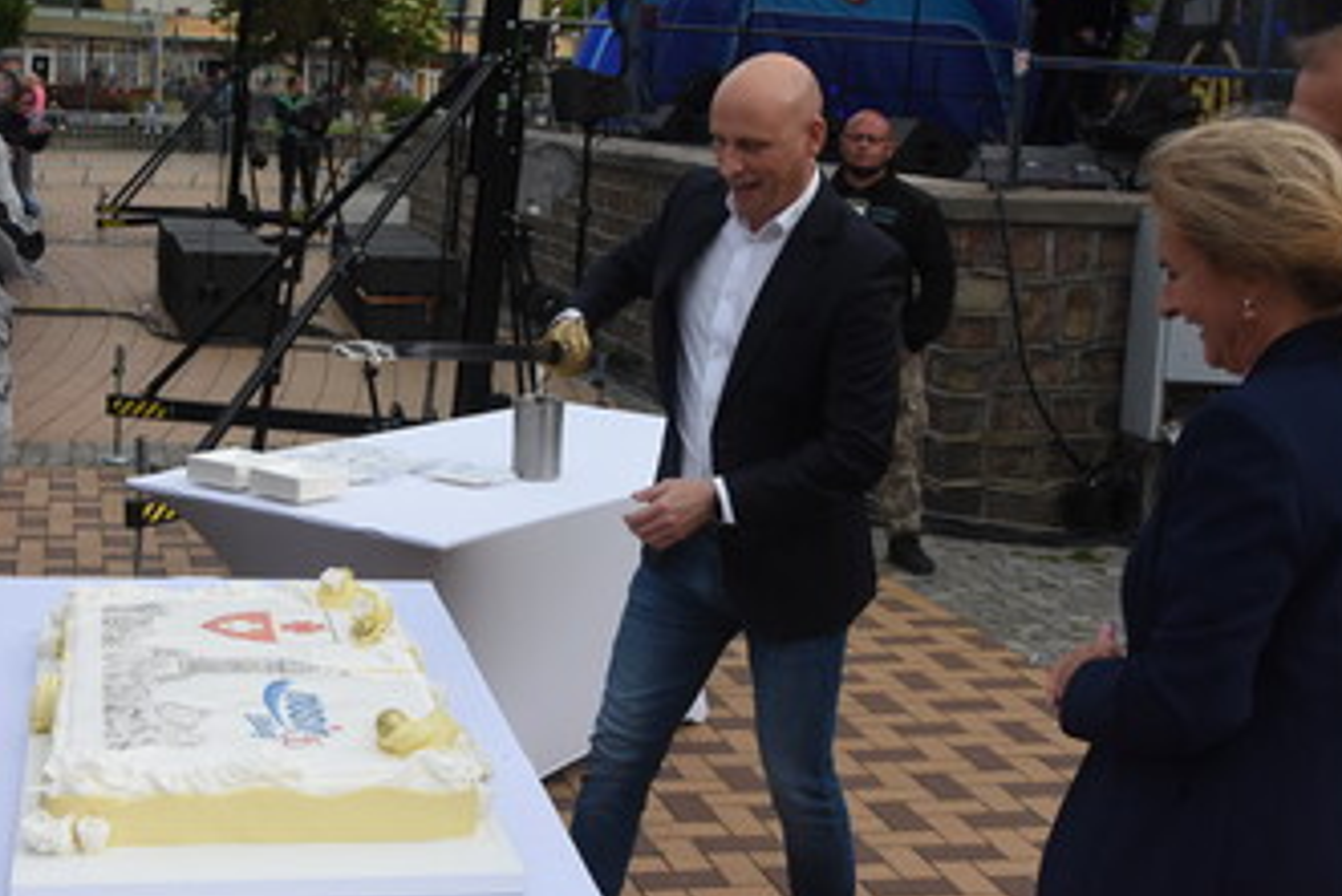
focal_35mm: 54
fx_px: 2014
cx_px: 511
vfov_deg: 25.0
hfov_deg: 36.7
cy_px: 353
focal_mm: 28
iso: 1000
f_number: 4
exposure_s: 1/2000
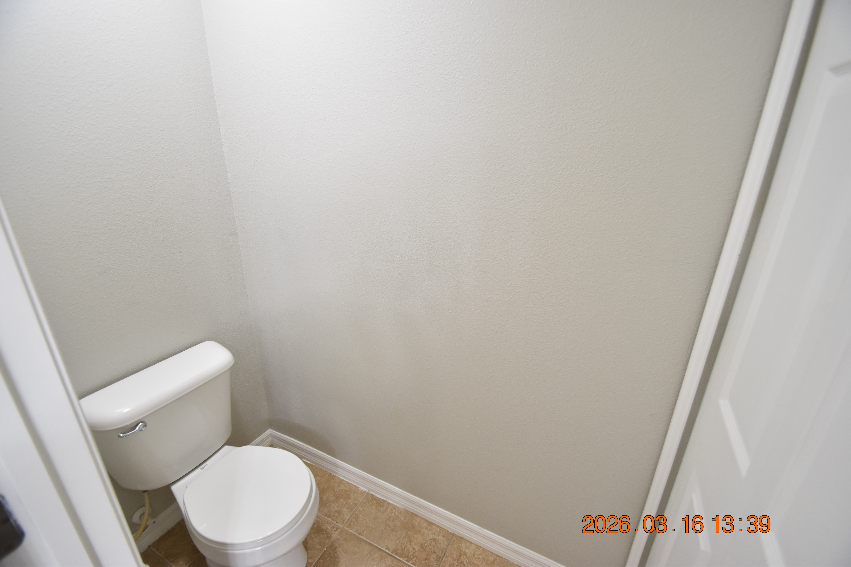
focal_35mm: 15
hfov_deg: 100.4
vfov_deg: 77.3
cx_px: 426
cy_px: 284
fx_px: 355
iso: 800
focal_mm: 10
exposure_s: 1/30
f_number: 3.5
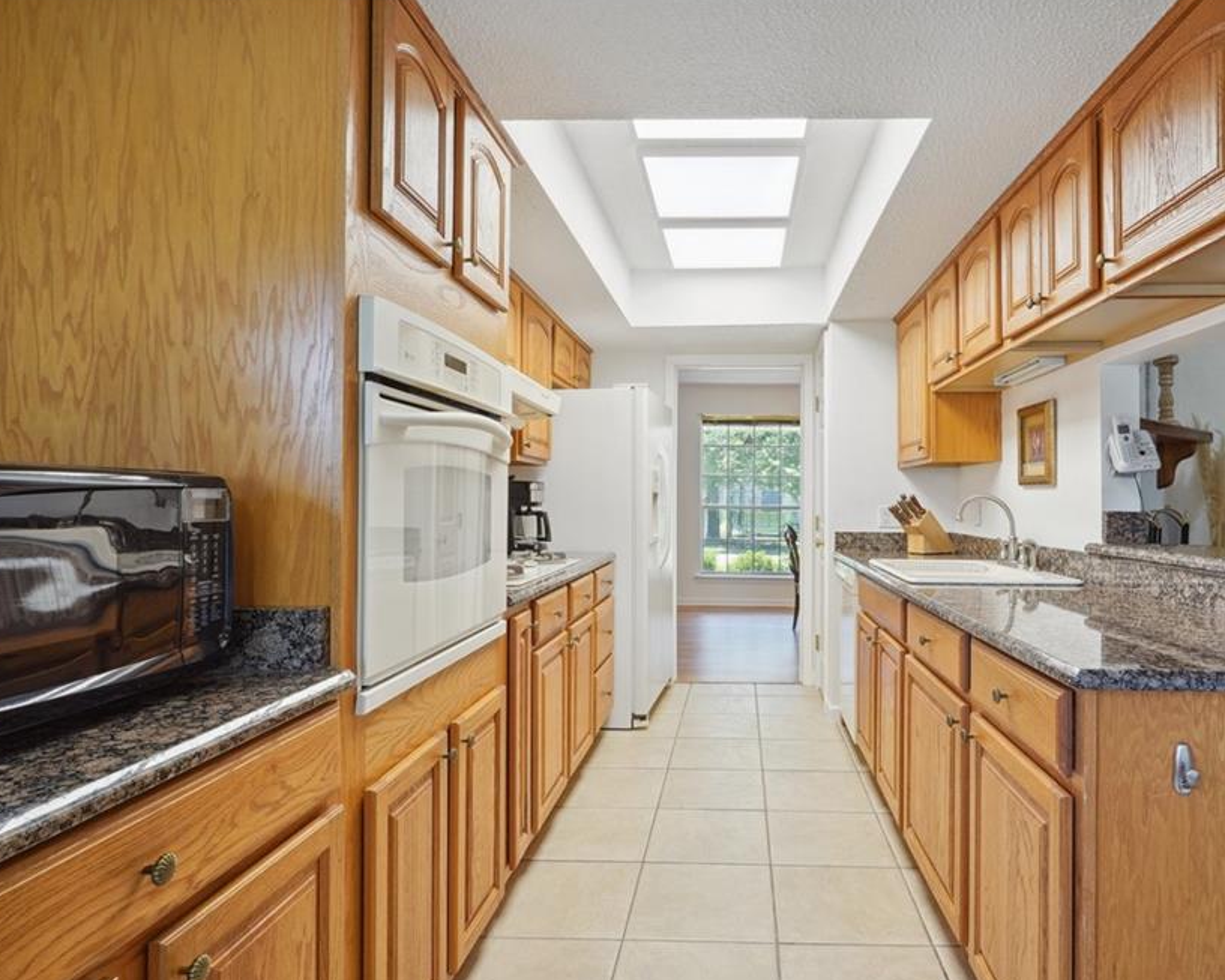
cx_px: 722
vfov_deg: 68.1
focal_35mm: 20
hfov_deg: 79.6
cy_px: 492
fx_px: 725
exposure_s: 1/8
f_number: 11
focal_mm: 17
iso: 400
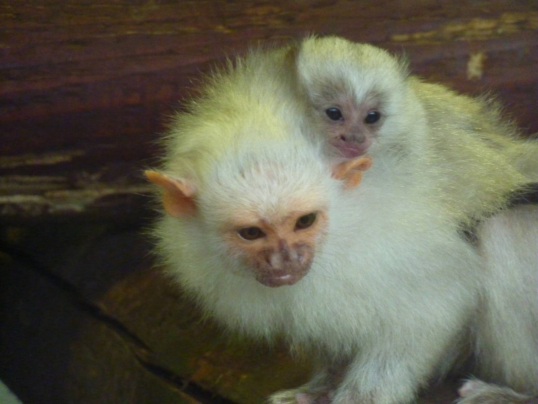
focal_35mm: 300
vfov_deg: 5.0
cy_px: 202
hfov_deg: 6.6
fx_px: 4663
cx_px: 269
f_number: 4.9
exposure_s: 1/60
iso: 800
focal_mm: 49.2
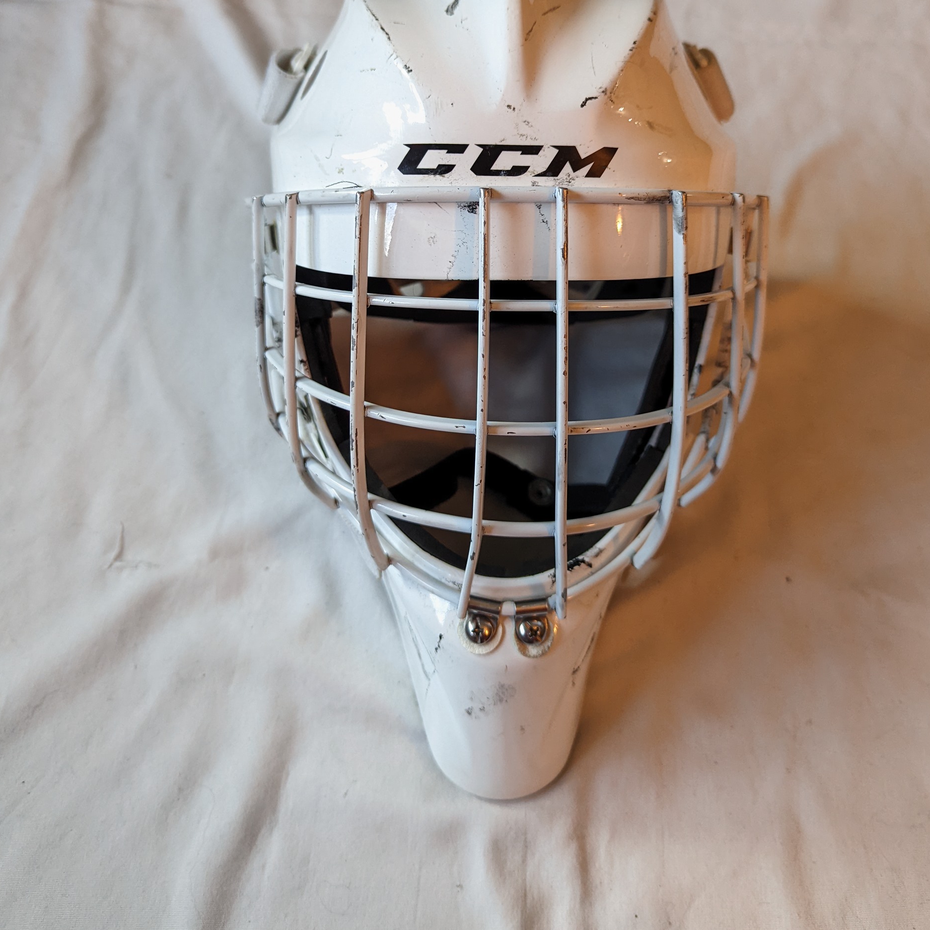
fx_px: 881
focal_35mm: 29
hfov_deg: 55.6
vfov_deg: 55.0
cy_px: 348
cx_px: 473
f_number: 1.85
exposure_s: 1/120
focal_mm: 6.81
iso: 491
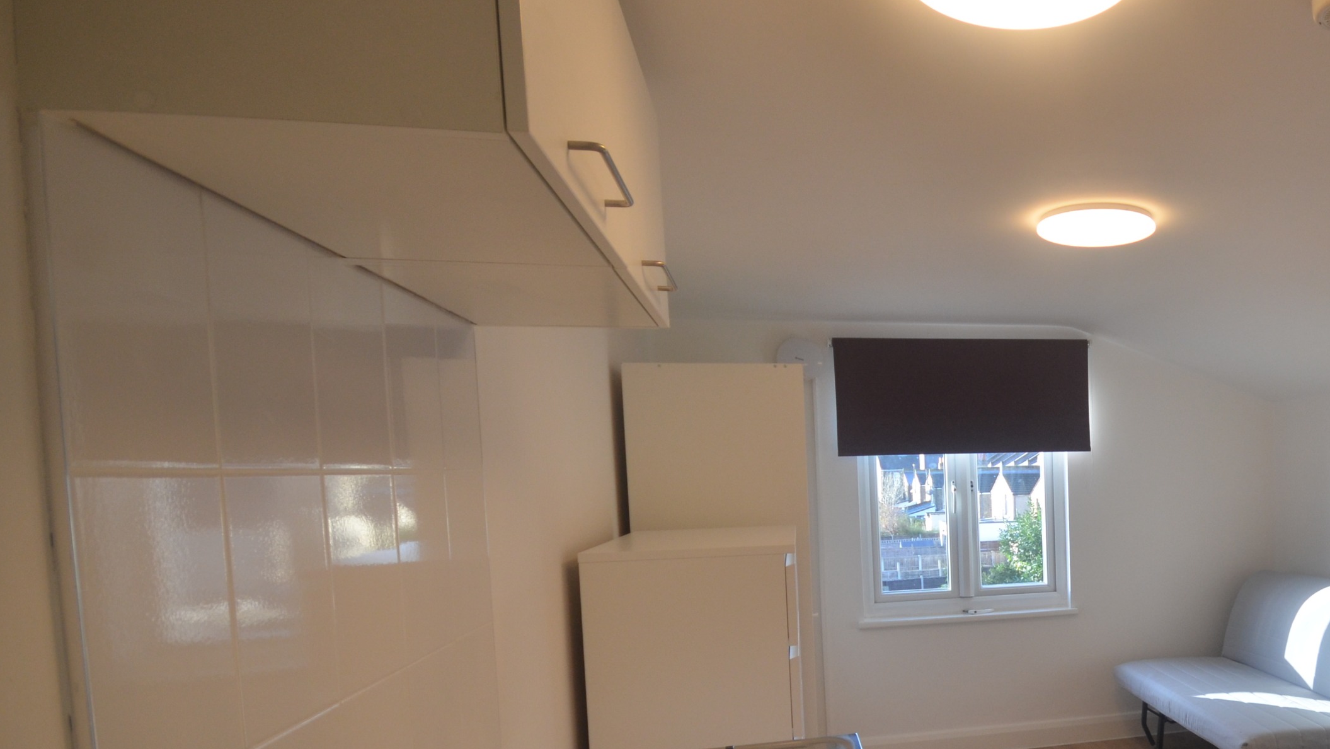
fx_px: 917
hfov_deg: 65.0
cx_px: 1078
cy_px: 515
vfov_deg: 43.6
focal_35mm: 26
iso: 400
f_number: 5.6
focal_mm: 10
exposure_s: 1/125
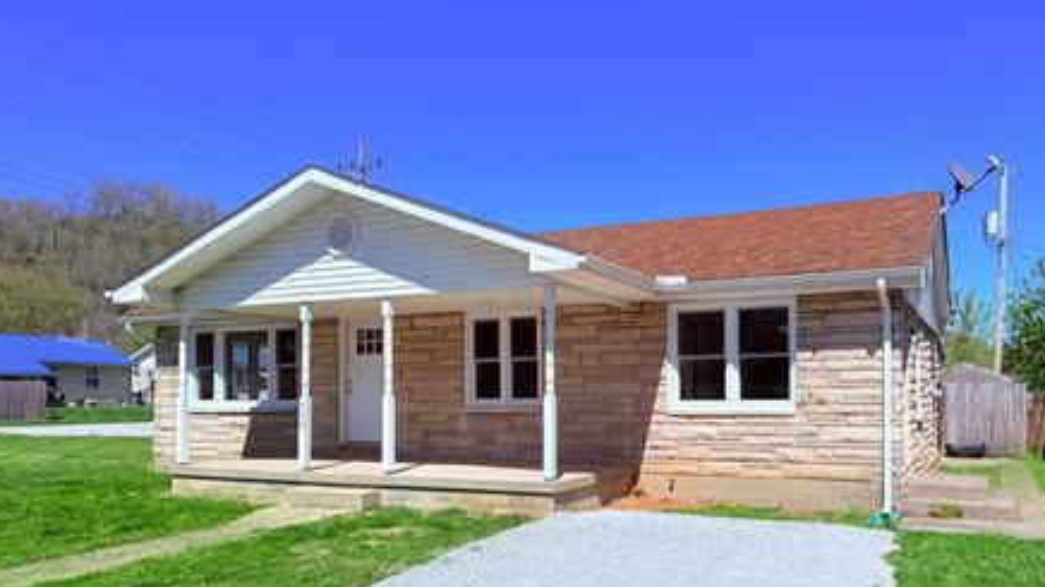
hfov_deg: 64.1
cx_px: 587
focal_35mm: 30
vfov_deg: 38.5
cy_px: 392
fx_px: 831
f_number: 1.78
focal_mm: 6.76
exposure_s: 1/8130
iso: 80
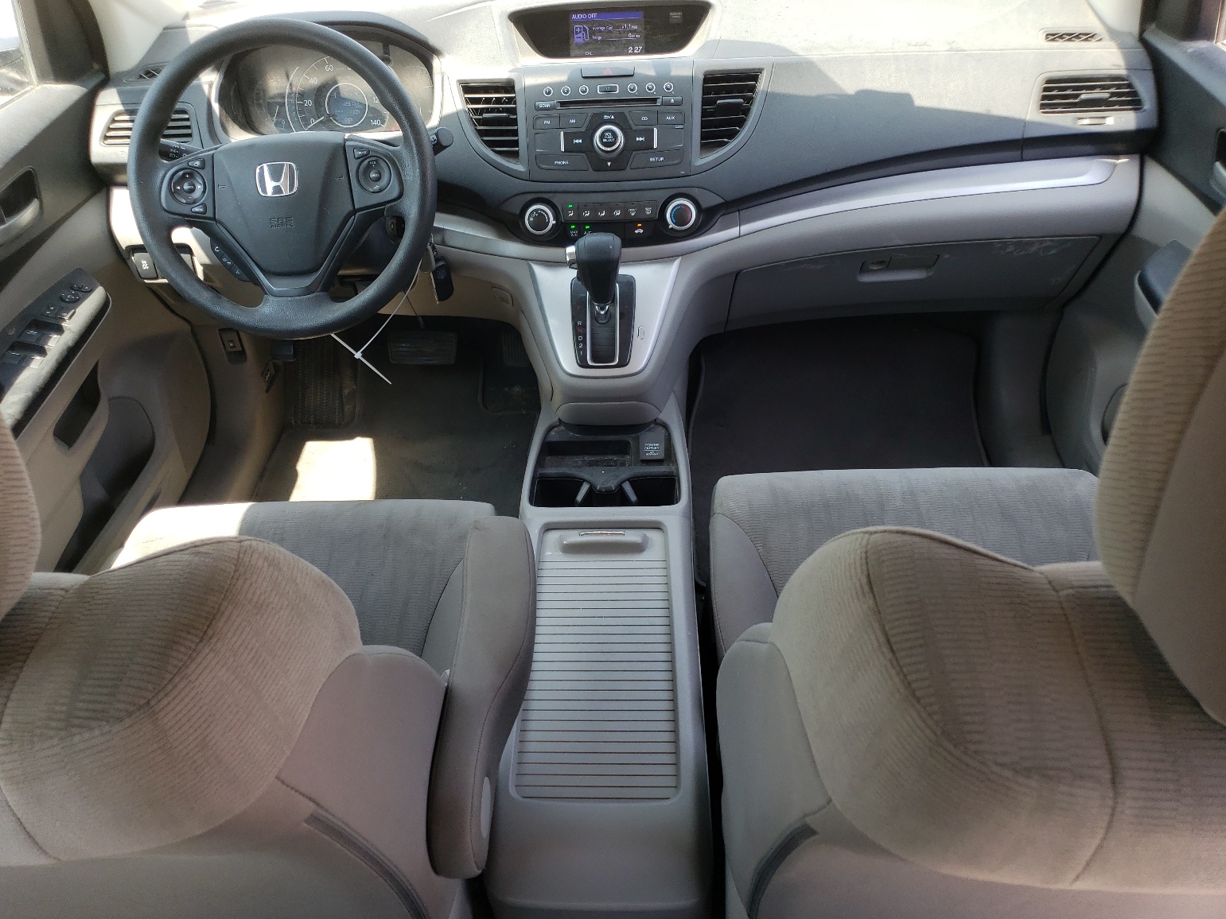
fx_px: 956
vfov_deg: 51.4
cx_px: 596
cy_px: 455
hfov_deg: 65.3
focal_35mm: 27
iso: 50
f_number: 1.5
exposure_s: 1/270
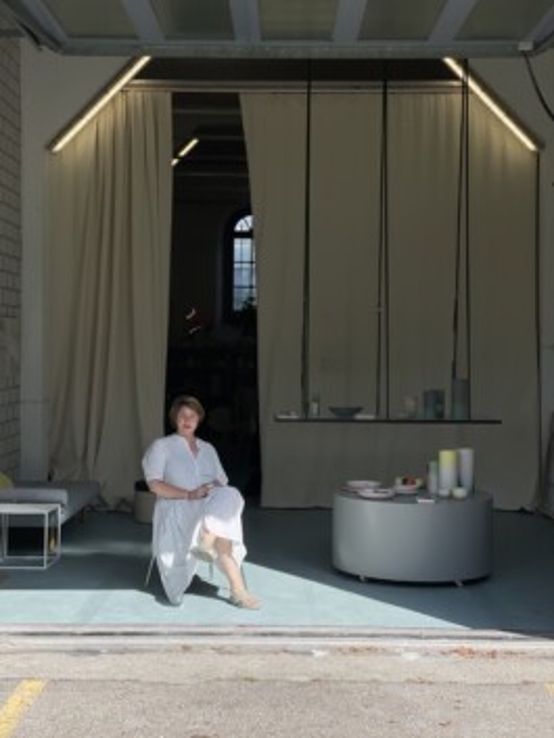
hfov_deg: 28.0
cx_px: 277
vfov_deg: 36.8
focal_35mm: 52
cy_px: 369
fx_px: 1109
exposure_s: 1/872
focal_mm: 6
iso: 25
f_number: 2
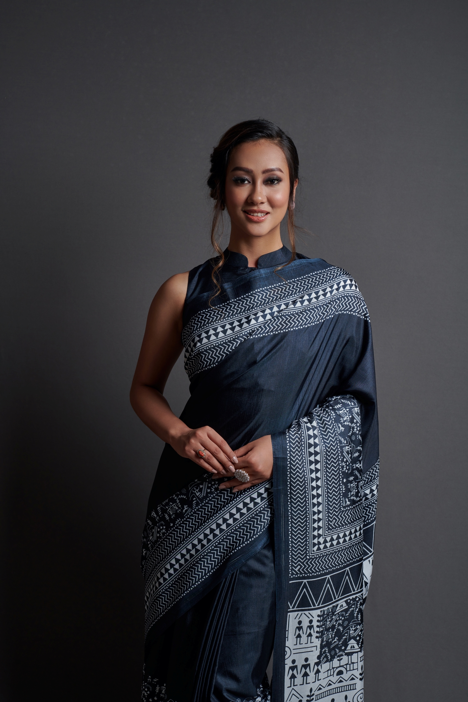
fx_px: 975
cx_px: 234
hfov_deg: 27.0
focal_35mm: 50
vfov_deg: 39.6
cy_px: 351
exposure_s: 1/160
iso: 100
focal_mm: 50
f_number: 9
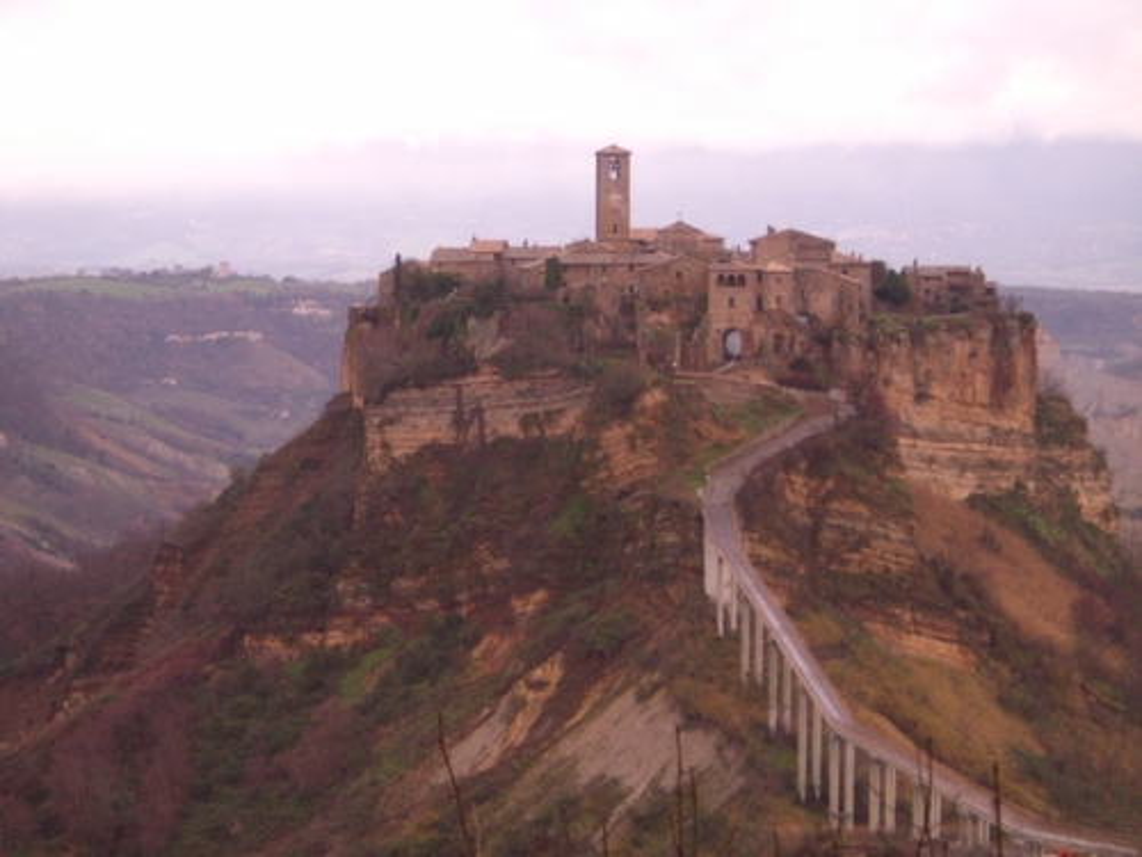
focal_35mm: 114
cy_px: 428
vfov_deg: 13.0
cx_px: 571
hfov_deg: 17.3
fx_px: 3761
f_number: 5.2
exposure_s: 1/100
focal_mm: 18.6
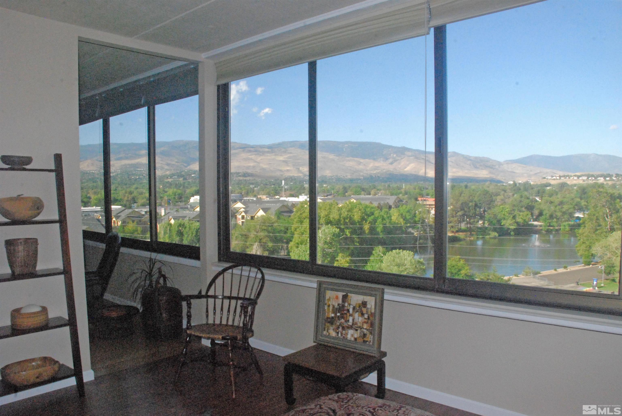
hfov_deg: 67.3
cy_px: 208
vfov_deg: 48.0
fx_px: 467
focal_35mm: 27
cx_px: 311
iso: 3200
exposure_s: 1/200
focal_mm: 18
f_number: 18
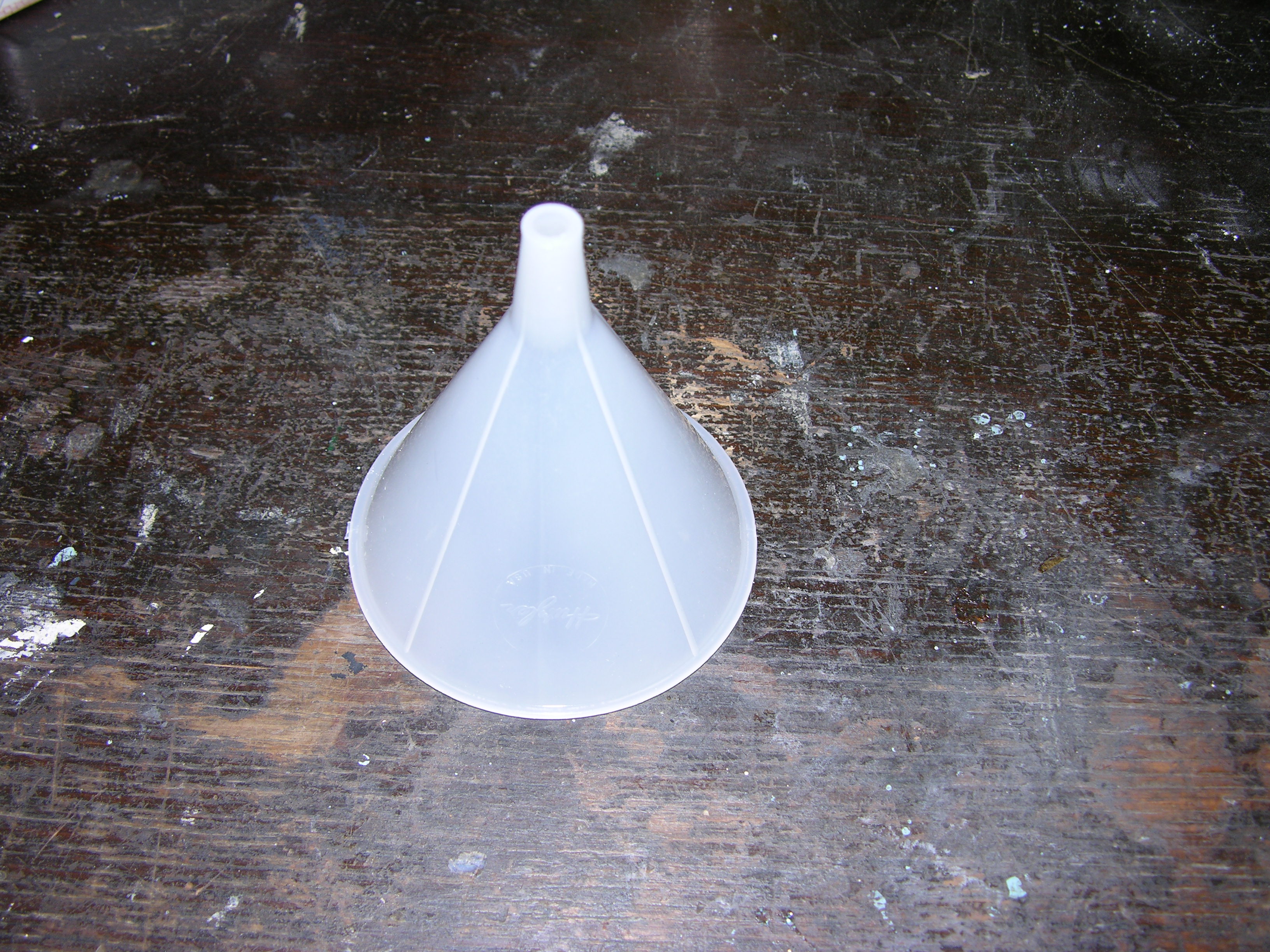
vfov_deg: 40.7
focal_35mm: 35
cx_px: 635
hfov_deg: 52.6
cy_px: 476
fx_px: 1284
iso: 50
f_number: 2.8
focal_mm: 8.9
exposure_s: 1/60.1
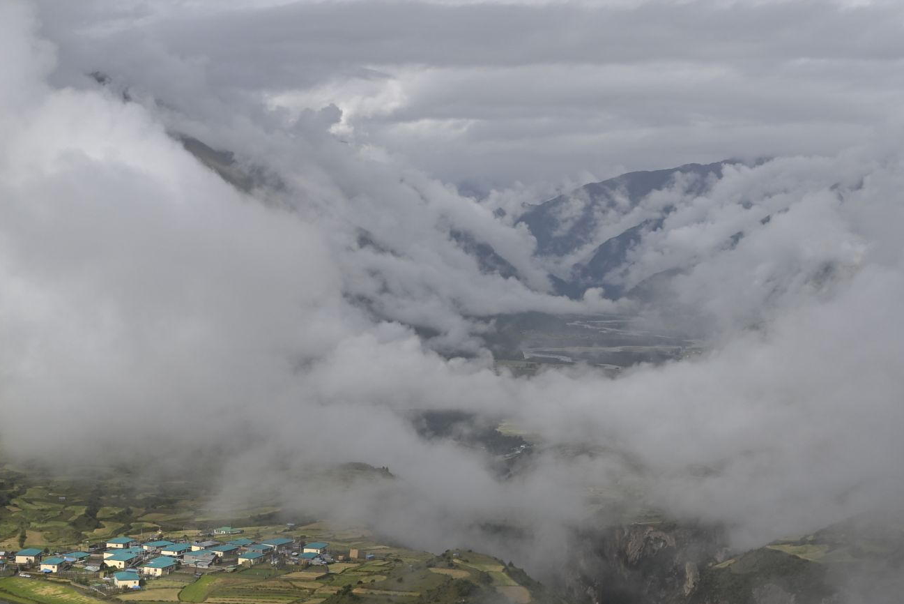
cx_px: 587
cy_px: 341
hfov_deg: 27.2
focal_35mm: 74
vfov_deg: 18.4
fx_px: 1859
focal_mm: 40
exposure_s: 1/250
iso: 140
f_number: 11
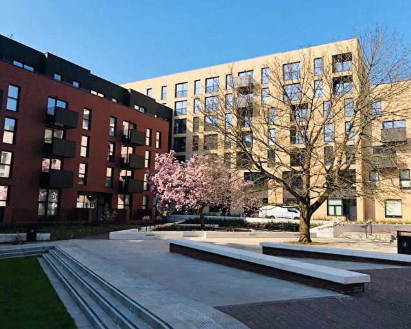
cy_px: 160
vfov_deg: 48.5
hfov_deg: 58.8
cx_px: 205
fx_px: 365
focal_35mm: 30
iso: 20
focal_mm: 4
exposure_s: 1/1453
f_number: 1.8
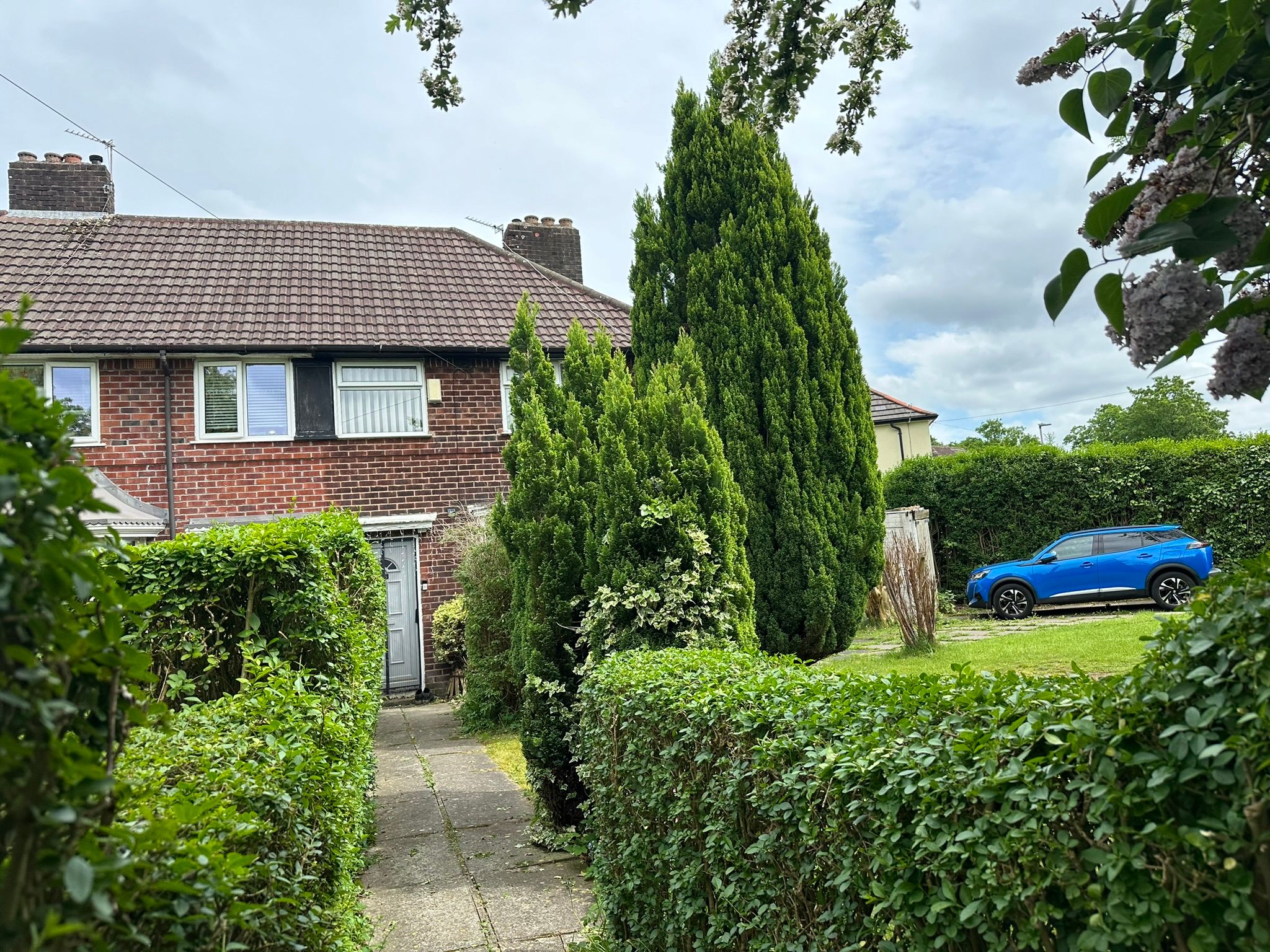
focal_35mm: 24
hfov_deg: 71.6
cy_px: 476
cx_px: 635
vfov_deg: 56.8
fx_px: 881
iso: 80
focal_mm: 6.86
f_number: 1.78
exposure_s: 1/2353
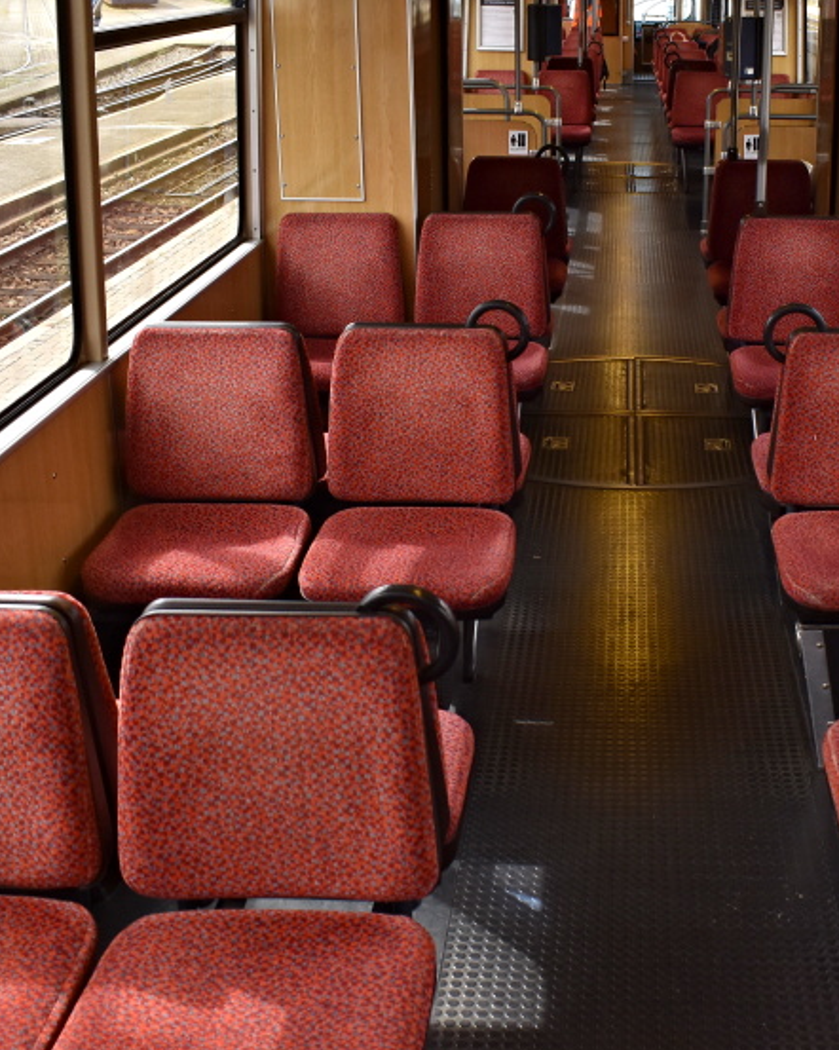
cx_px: 634
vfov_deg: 39.6
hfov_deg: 31.5
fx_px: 1460
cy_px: 512
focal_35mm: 47
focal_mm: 18
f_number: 5.6
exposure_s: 1/125
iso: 400
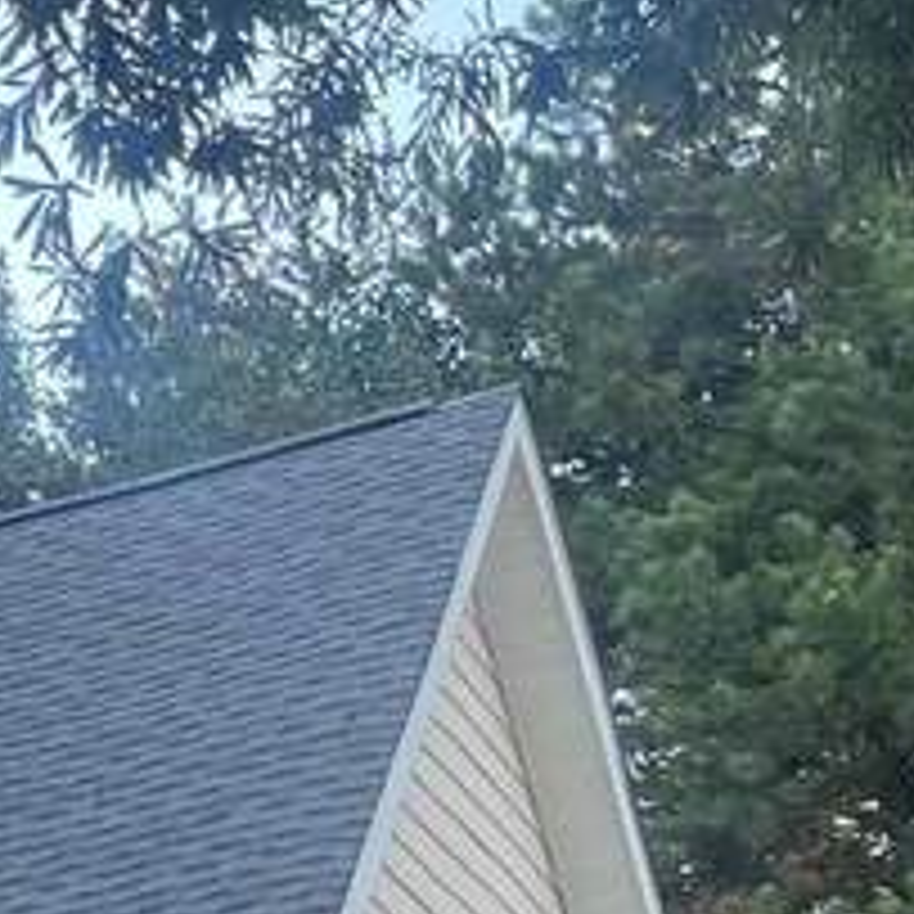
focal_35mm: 145
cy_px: 1580
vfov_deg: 11.3
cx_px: -1769
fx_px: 4332
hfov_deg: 9.6
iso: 40
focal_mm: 5.1
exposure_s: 1/121
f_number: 1.6
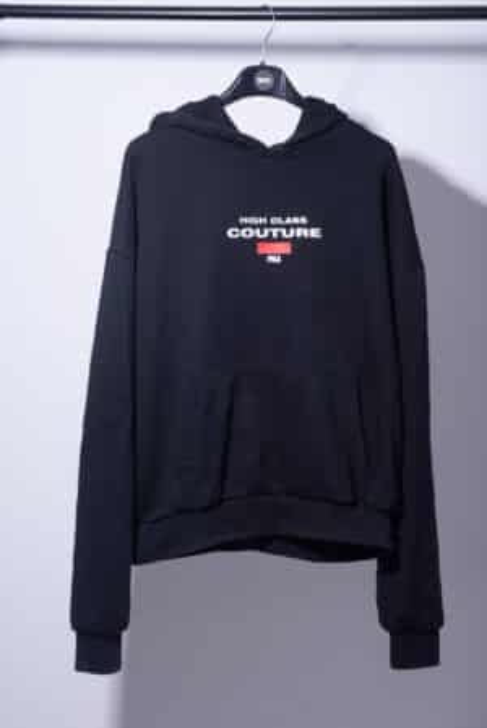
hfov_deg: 16.1
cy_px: 364
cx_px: 244
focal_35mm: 85
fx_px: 1722
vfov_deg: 23.9
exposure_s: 1/640
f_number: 8
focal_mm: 85
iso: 320
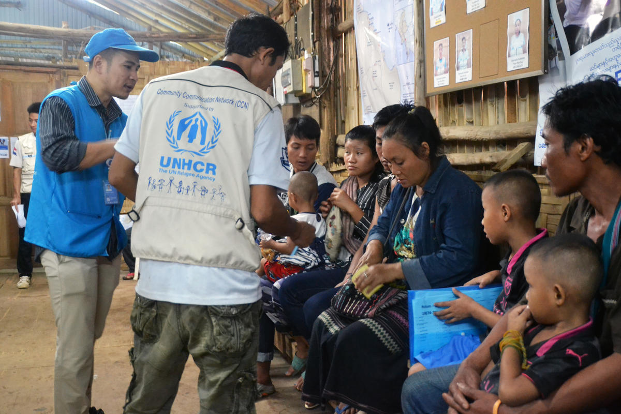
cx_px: 310
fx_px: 647
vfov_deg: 35.5
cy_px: 207
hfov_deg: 51.3
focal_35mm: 38
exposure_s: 1/40
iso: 3200
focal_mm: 25
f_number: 3.8
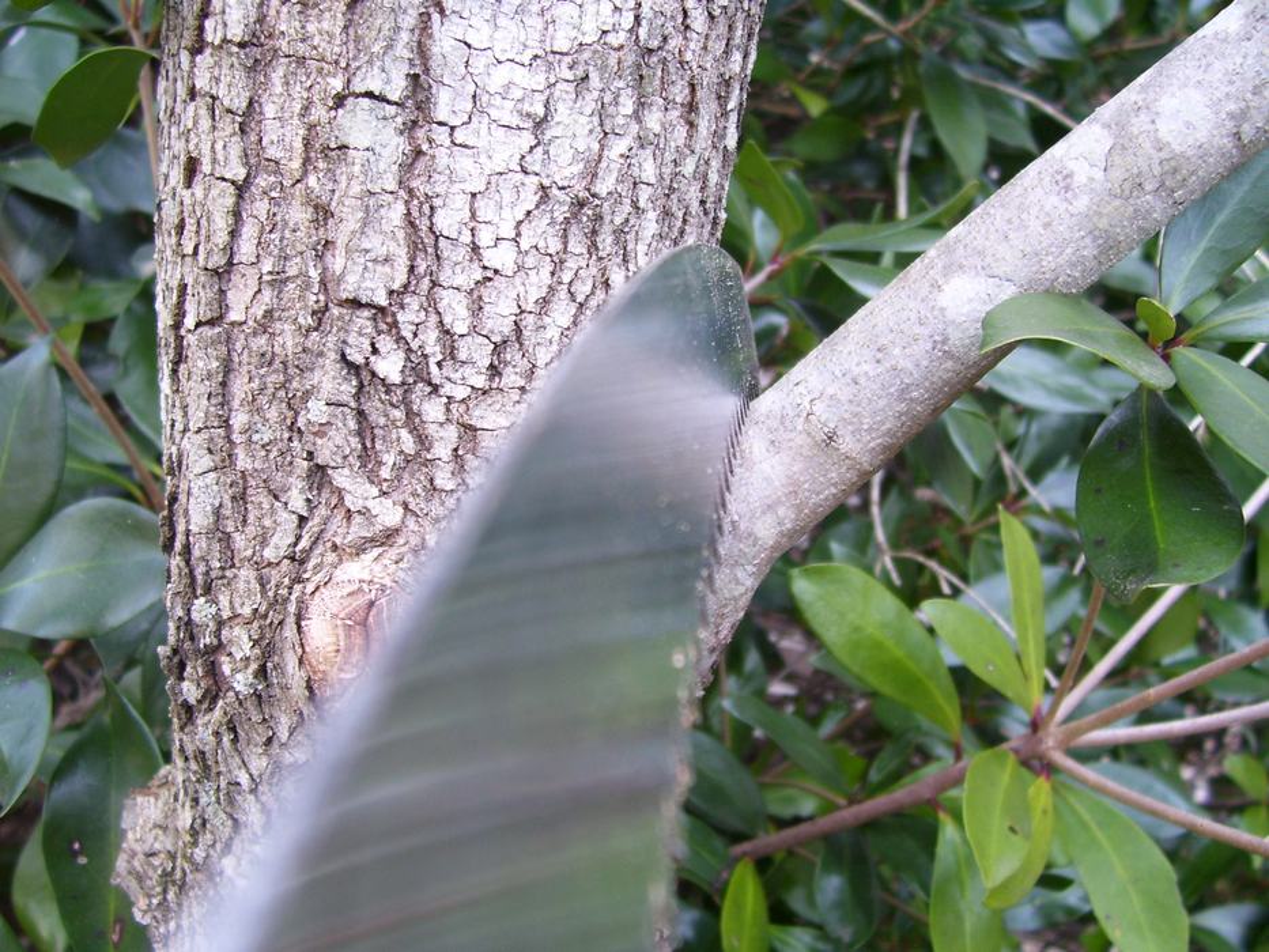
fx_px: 1247
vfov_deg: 41.8
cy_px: 476
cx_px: 634
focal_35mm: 34
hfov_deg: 54.0
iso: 80
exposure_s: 1/30
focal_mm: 5.6
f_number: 2.7
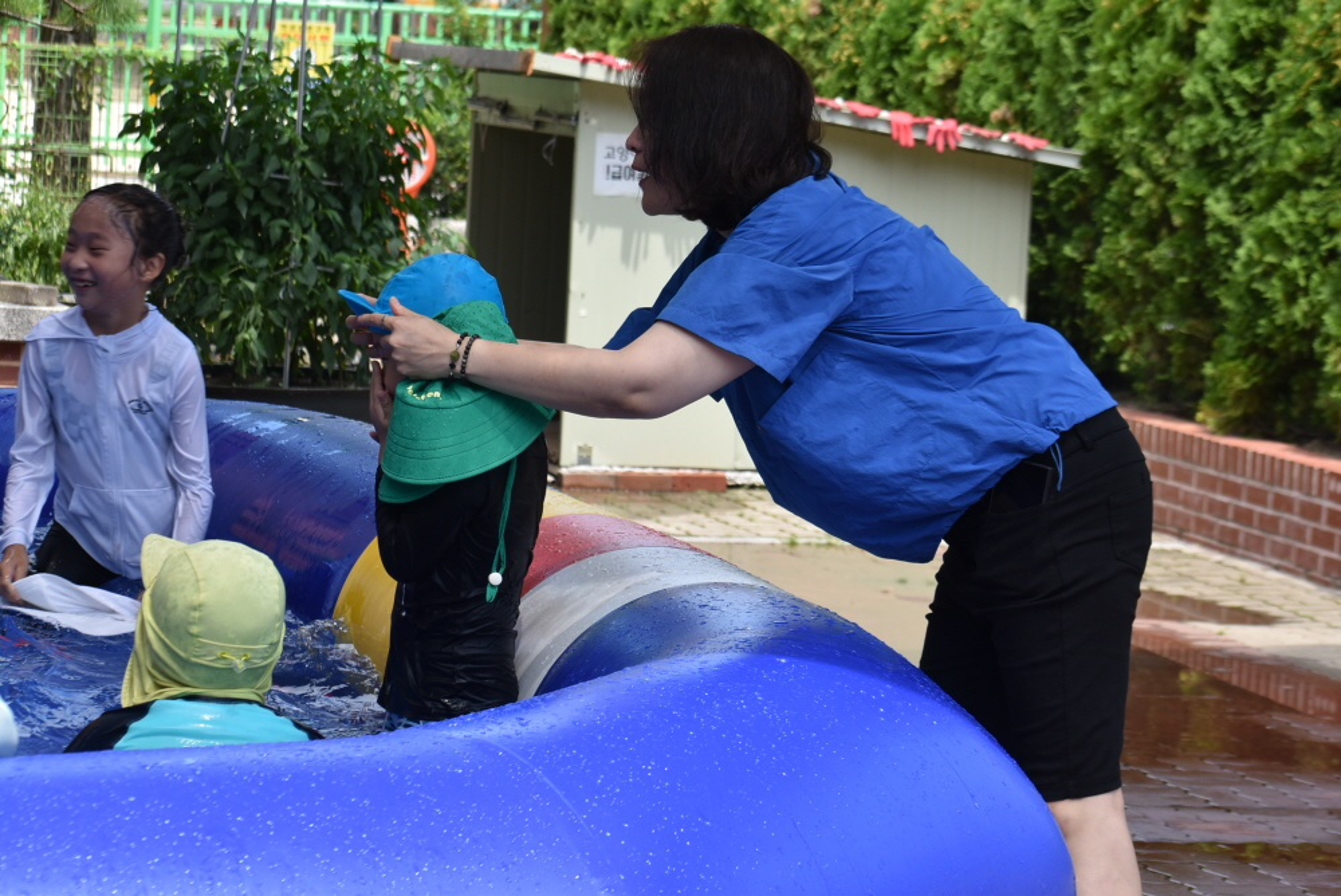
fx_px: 4361
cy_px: 448
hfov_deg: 17.5
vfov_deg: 11.7
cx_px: 670
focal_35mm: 117
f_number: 8
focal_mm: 78
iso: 250
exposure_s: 1/250
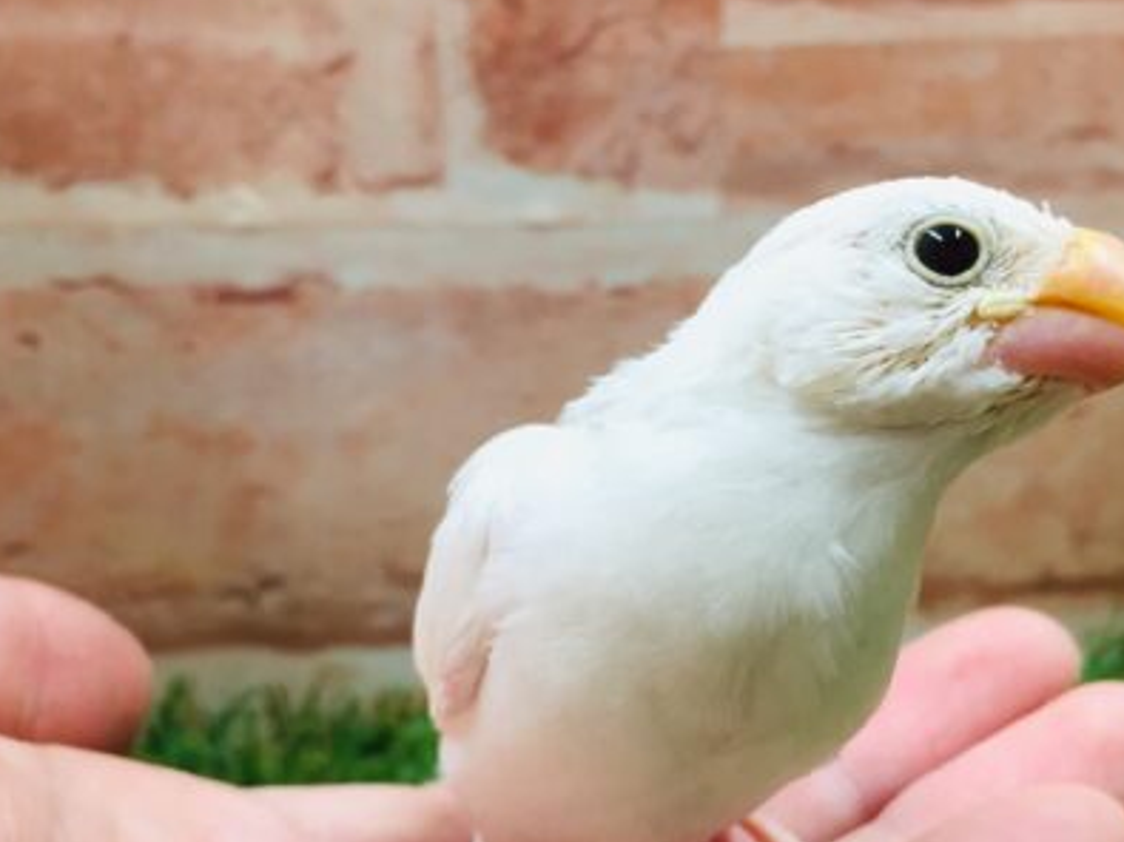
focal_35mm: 47
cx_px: 515
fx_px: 1526
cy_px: 501
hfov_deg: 40.4
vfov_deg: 30.8
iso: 64
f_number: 2.2
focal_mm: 4.15
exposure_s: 1/30
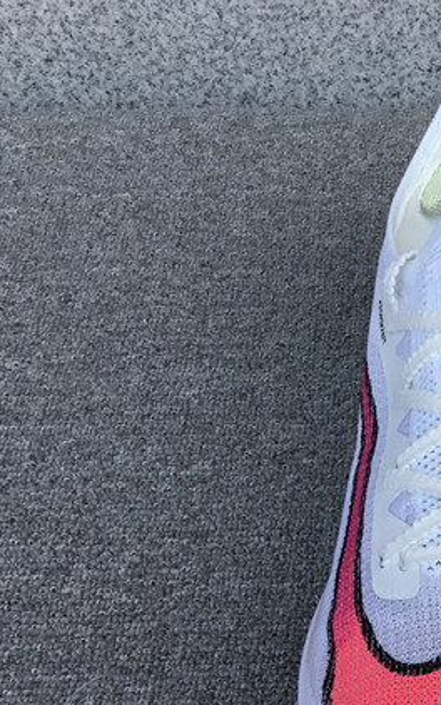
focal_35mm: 70
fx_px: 1345
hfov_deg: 17.1
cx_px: 631
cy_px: 500
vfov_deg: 29.1
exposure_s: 1/291
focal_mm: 3.3
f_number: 2.4
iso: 25
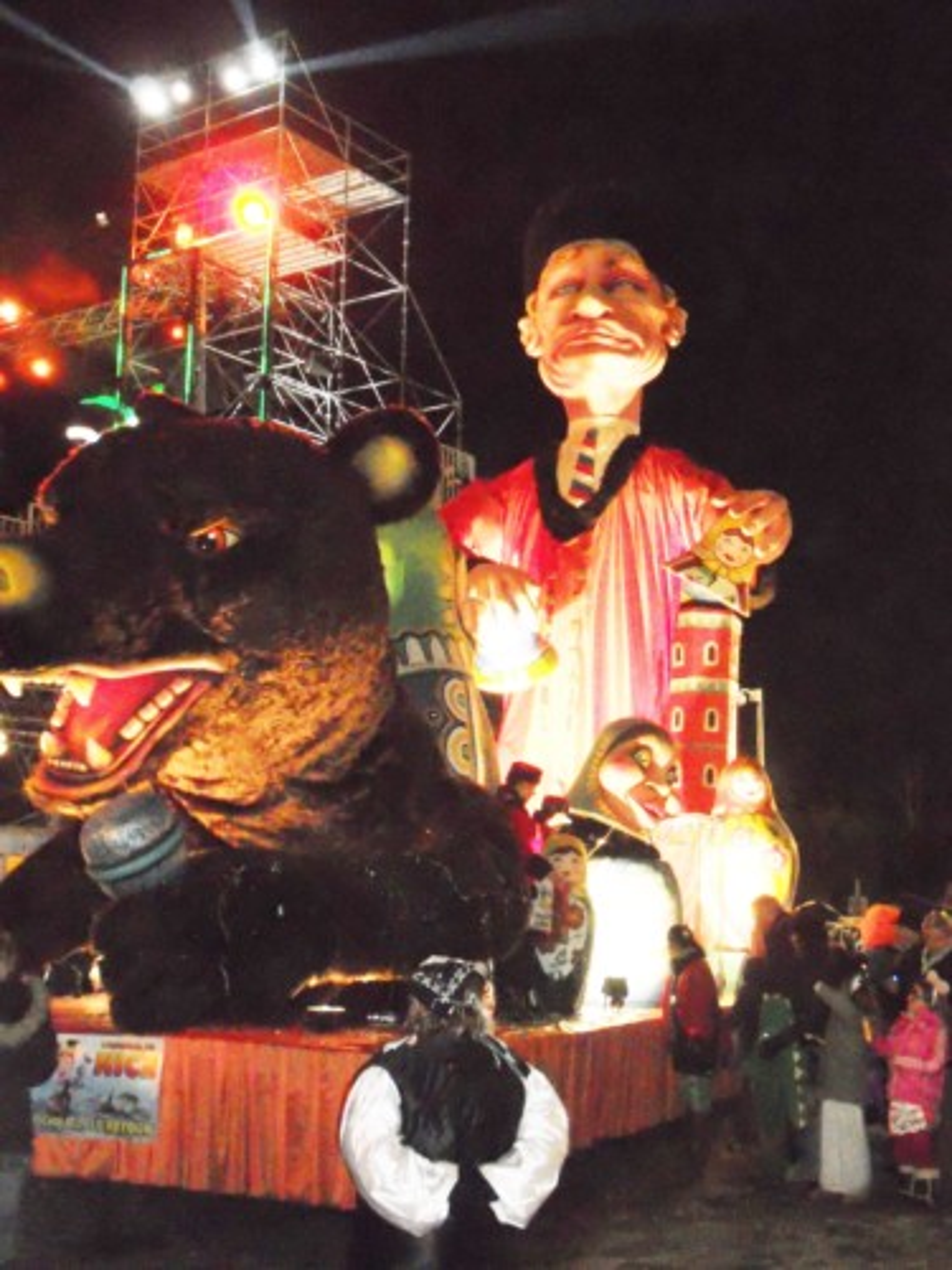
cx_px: 476
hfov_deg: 31.5
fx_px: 1687
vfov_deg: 41.2
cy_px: 635
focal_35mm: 46
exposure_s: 1/30
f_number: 4.3
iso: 1250
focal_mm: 8.2
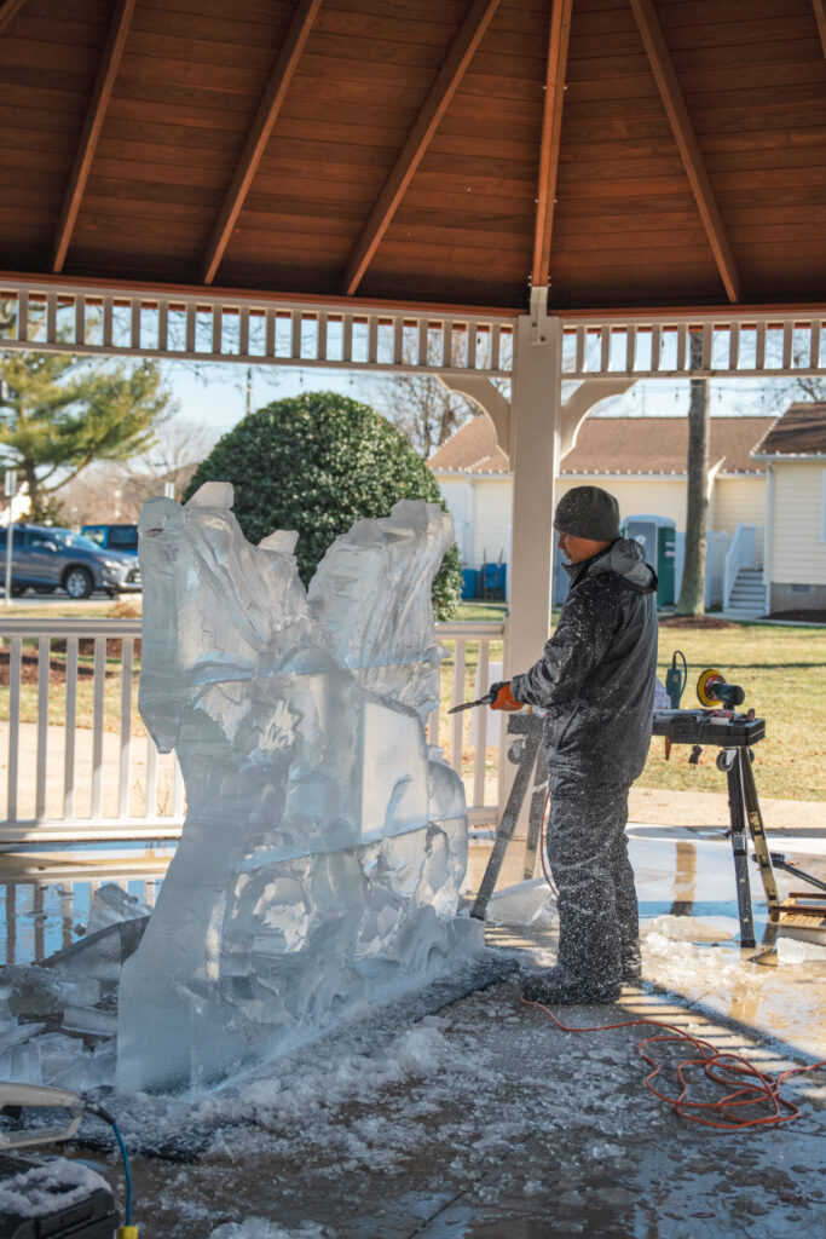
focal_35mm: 52
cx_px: 413
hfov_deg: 26.0
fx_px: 1789
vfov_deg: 38.2
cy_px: 620
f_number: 2.8
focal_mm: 35
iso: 320
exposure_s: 1/4000
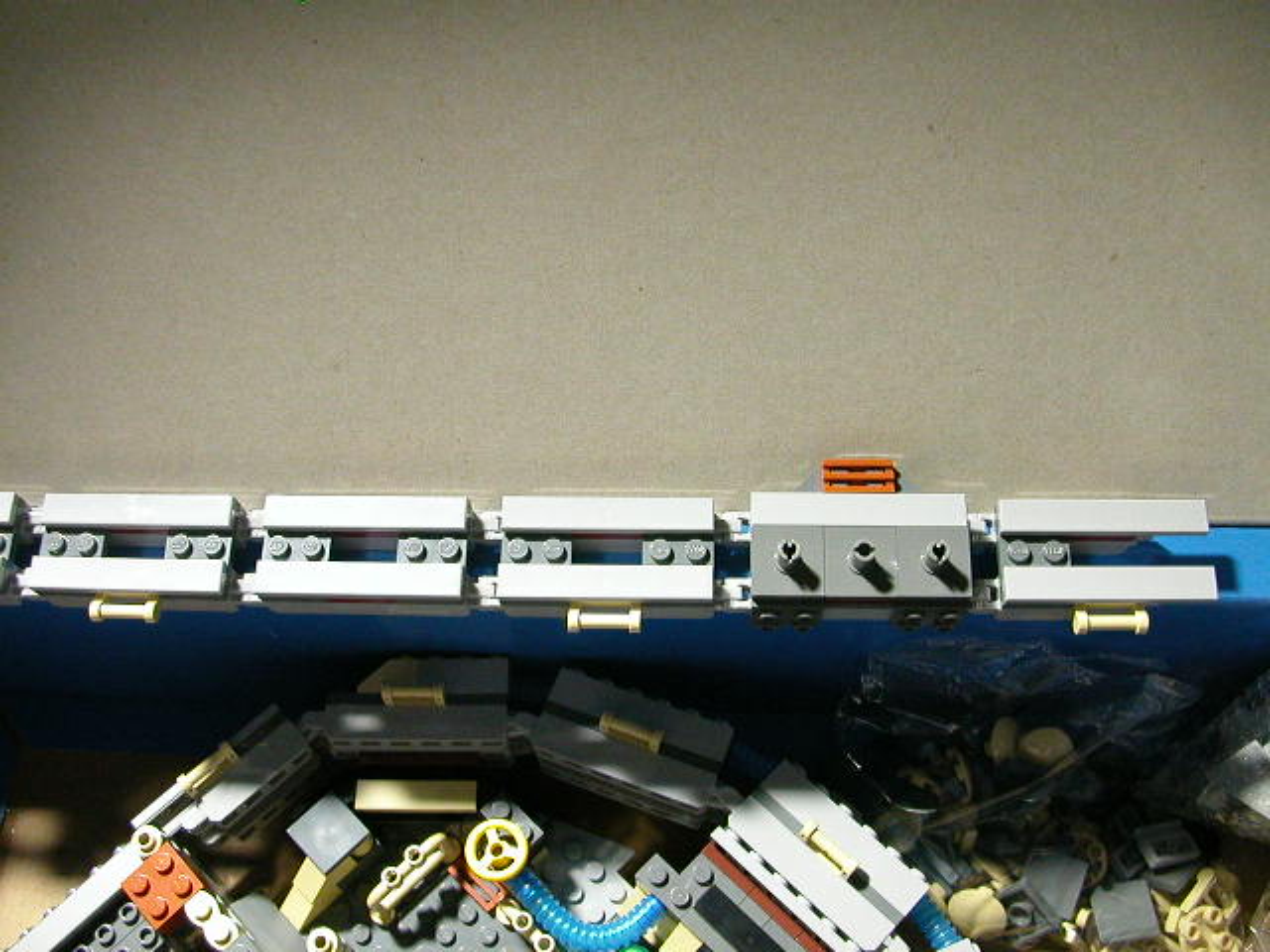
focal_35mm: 37
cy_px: 476
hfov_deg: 50.1
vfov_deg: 38.7
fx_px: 1357
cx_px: 635
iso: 400
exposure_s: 1/10.2
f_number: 2.7
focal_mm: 5.6
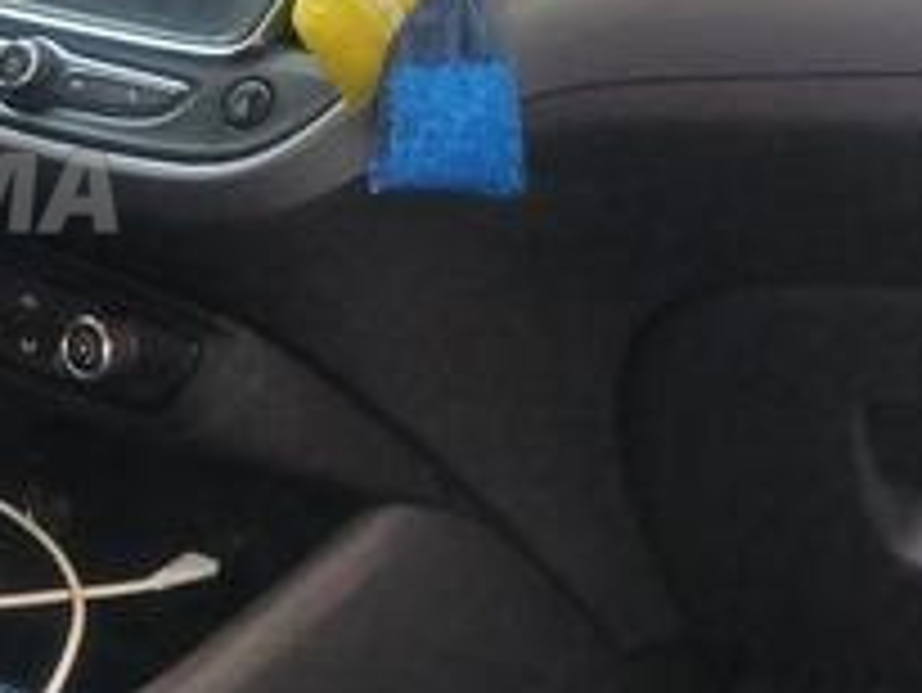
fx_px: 2079
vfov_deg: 18.8
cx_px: -306
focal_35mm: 78
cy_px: 158
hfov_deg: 22.2
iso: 320
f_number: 1.8
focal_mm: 4.65
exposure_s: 1/50
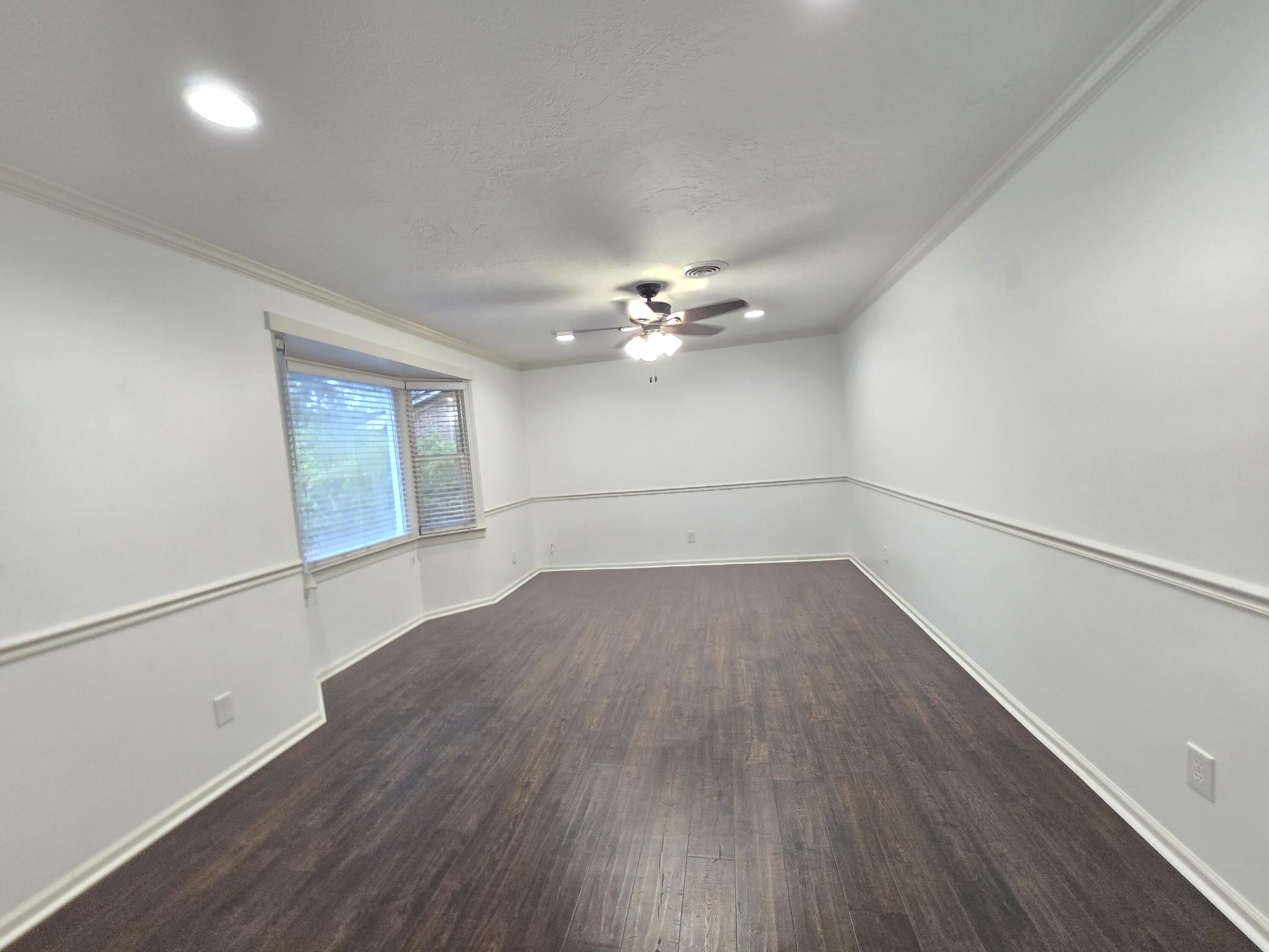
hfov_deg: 106.2
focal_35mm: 13
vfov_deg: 89.9
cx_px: 634
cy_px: 476
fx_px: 477
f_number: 2.2
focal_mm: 2.2
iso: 320
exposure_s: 1/60
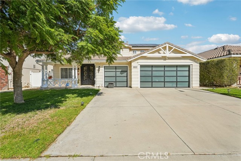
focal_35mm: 16
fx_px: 107
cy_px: 80
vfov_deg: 73.7
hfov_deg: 96.8
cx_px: 120
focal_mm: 16
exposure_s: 1/1500
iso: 400
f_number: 8
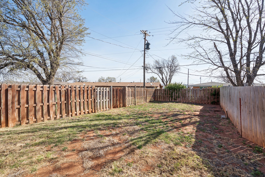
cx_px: 132
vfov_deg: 73.8
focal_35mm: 16
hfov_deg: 96.7
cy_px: 88
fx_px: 118
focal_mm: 16
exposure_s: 1/400
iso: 200
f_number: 7.1
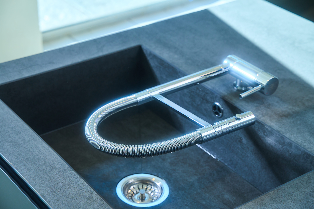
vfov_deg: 18.2
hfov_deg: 27.0
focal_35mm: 75
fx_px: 654
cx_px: 157
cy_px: 104
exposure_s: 1/200
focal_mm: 75
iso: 200
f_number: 7.1
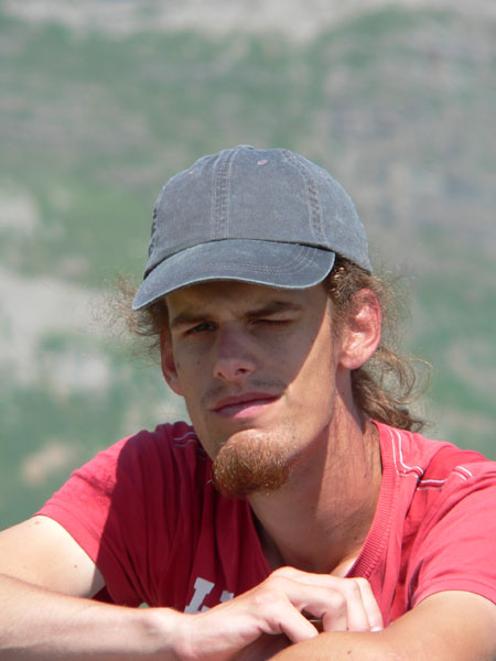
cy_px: 330
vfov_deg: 4.6
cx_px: 248
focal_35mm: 432
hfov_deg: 3.4
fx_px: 8253
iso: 80
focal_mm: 72
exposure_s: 1/500
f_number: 4
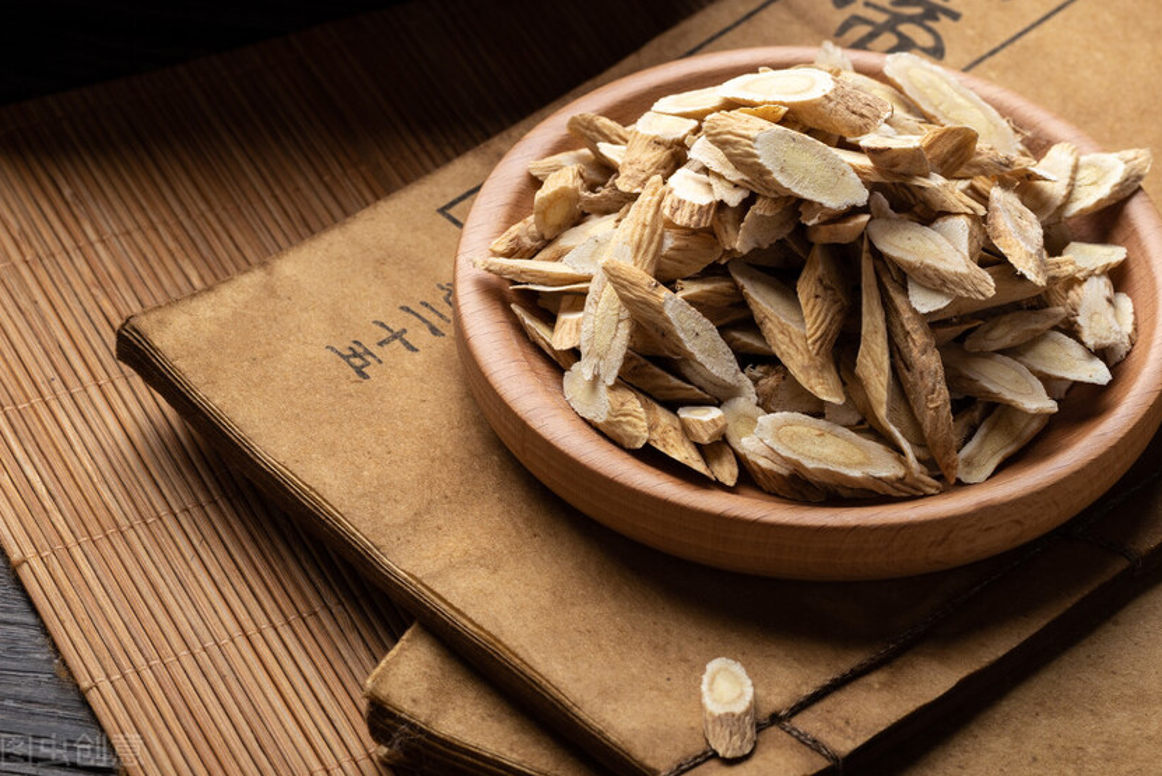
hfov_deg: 15.7
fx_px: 4198
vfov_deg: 10.5
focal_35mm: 130
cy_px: 220
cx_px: 832
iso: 160
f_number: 14
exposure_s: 1/125
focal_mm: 90
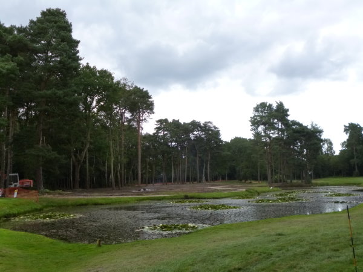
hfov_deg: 51.4
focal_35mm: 36
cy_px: 136
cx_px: 182
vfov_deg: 39.7
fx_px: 378
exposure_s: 1/400
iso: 160
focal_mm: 6.4
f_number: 3.1
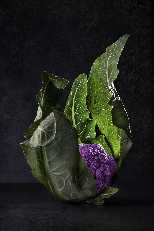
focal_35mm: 86
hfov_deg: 15.9
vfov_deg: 23.6
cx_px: 76
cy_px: 115
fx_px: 552
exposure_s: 1/160
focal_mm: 85
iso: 160
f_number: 13
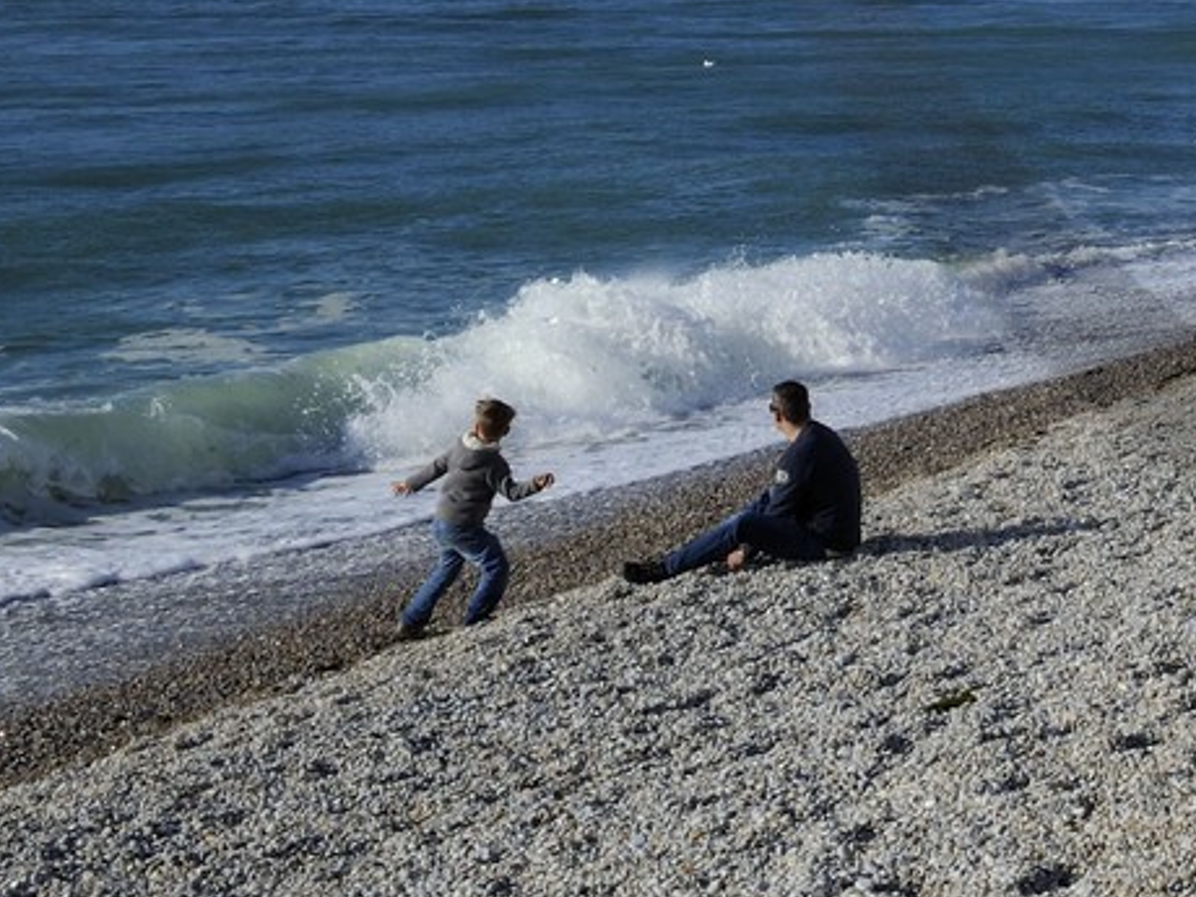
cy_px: -447
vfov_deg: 13.1
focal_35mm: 107
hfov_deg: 16.8
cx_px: 1752
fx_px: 3697
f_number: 16
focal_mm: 32
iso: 200
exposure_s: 1/160
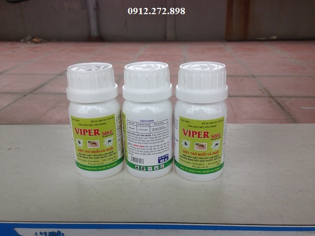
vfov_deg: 42.9
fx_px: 300
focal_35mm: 33
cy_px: 118
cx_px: 158
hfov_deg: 55.4
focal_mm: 4.12
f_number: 2.4
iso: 50
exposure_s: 1/133
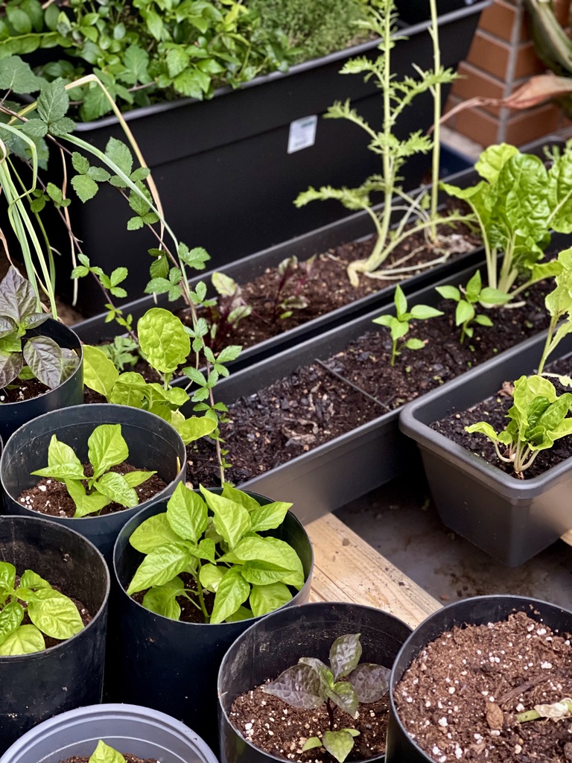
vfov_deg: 30.3
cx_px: 286
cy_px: 382
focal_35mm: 64
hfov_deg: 22.9
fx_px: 1410
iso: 400
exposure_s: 1/18
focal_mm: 7.5
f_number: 2.2
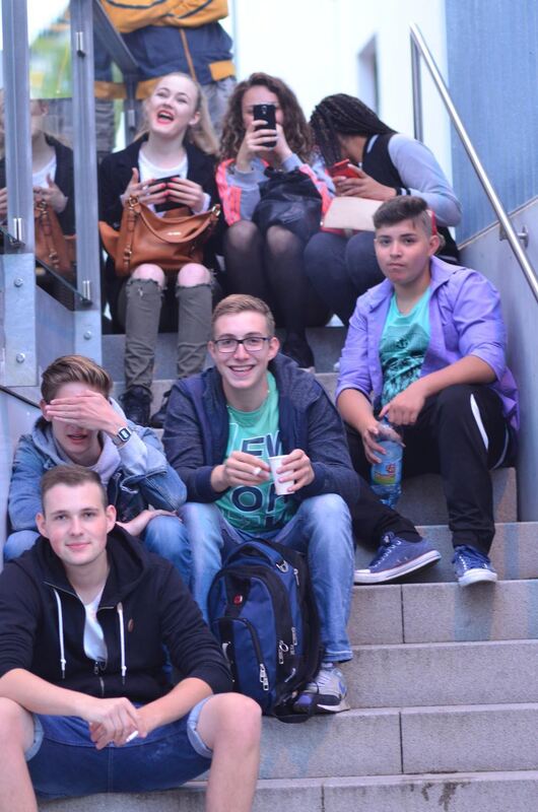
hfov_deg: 10.7
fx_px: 2870
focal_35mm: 128
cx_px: 269
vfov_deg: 16.1
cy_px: 406
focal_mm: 85
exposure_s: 1/50
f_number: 2.8
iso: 800
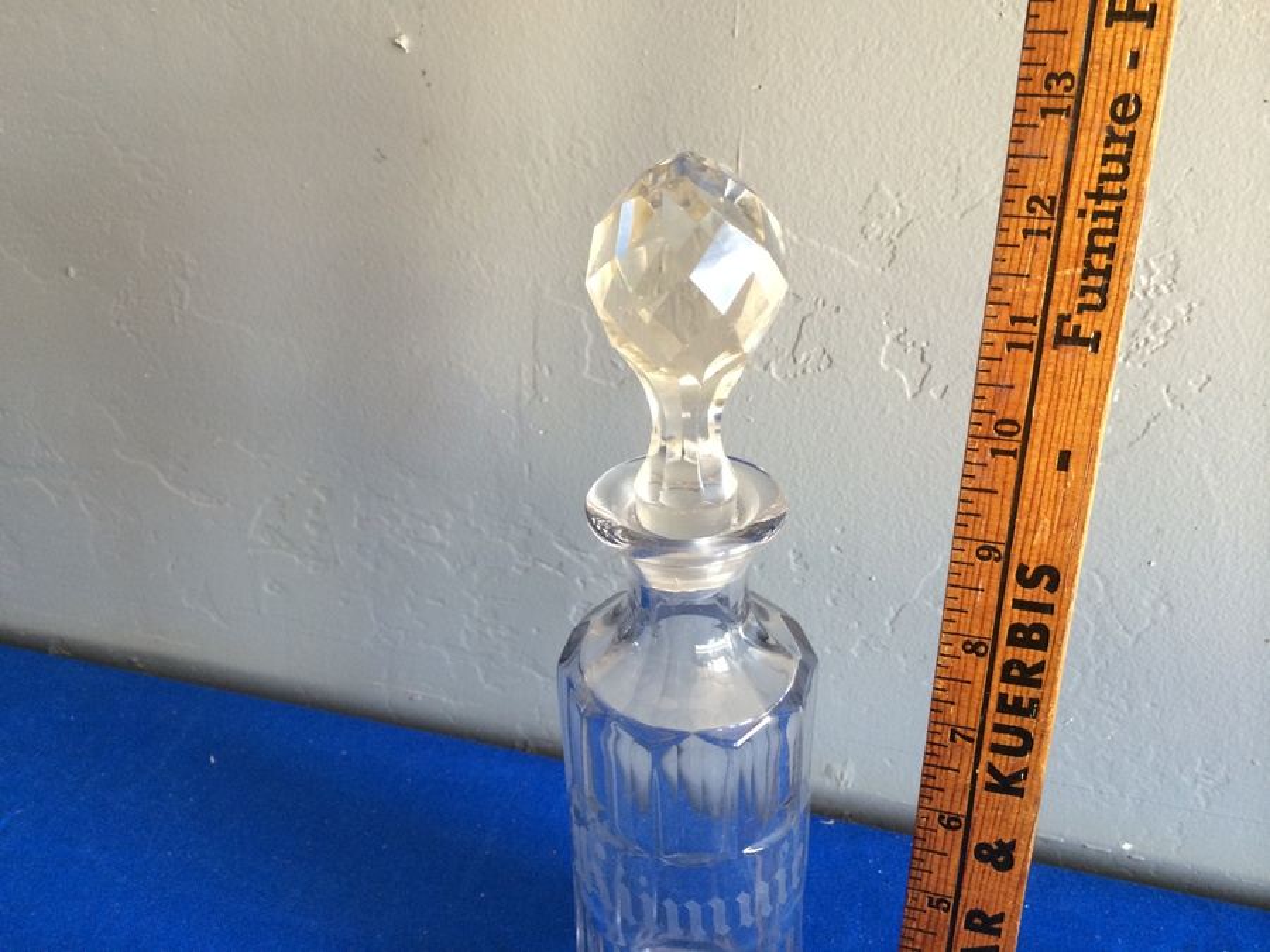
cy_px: 476
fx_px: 1101
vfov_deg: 46.8
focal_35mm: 30
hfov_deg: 60.0
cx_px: 635
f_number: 2.2
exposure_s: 1/30
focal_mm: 4.12
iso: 100
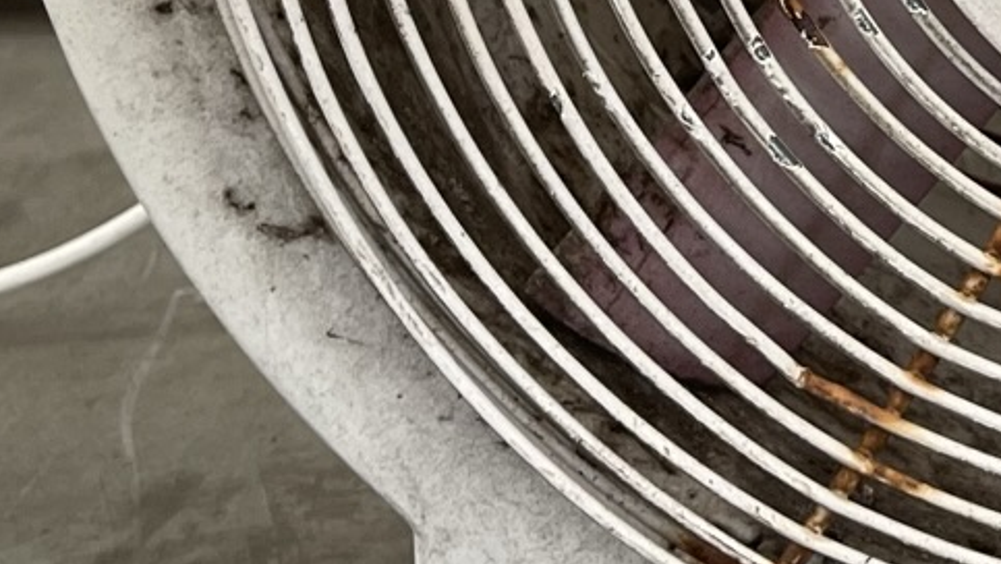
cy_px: -556
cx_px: 1210
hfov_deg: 17.0
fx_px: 3186
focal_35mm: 120
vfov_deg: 9.5
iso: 100
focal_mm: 5.1
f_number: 1.6
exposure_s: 1/121
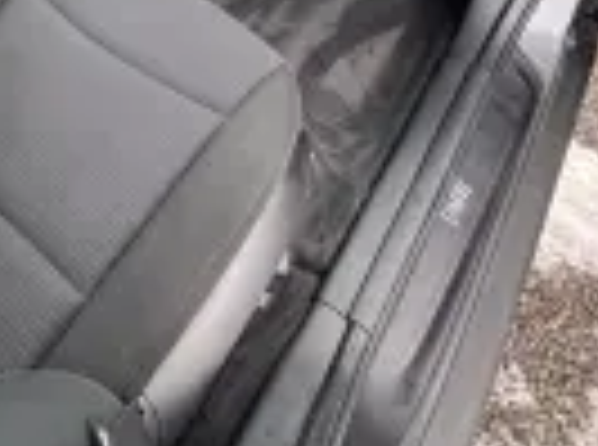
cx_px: 13
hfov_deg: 42.9
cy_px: -108
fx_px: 655
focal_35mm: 38
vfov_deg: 30.8
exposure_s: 1/99
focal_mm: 2.22
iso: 250
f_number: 2.2
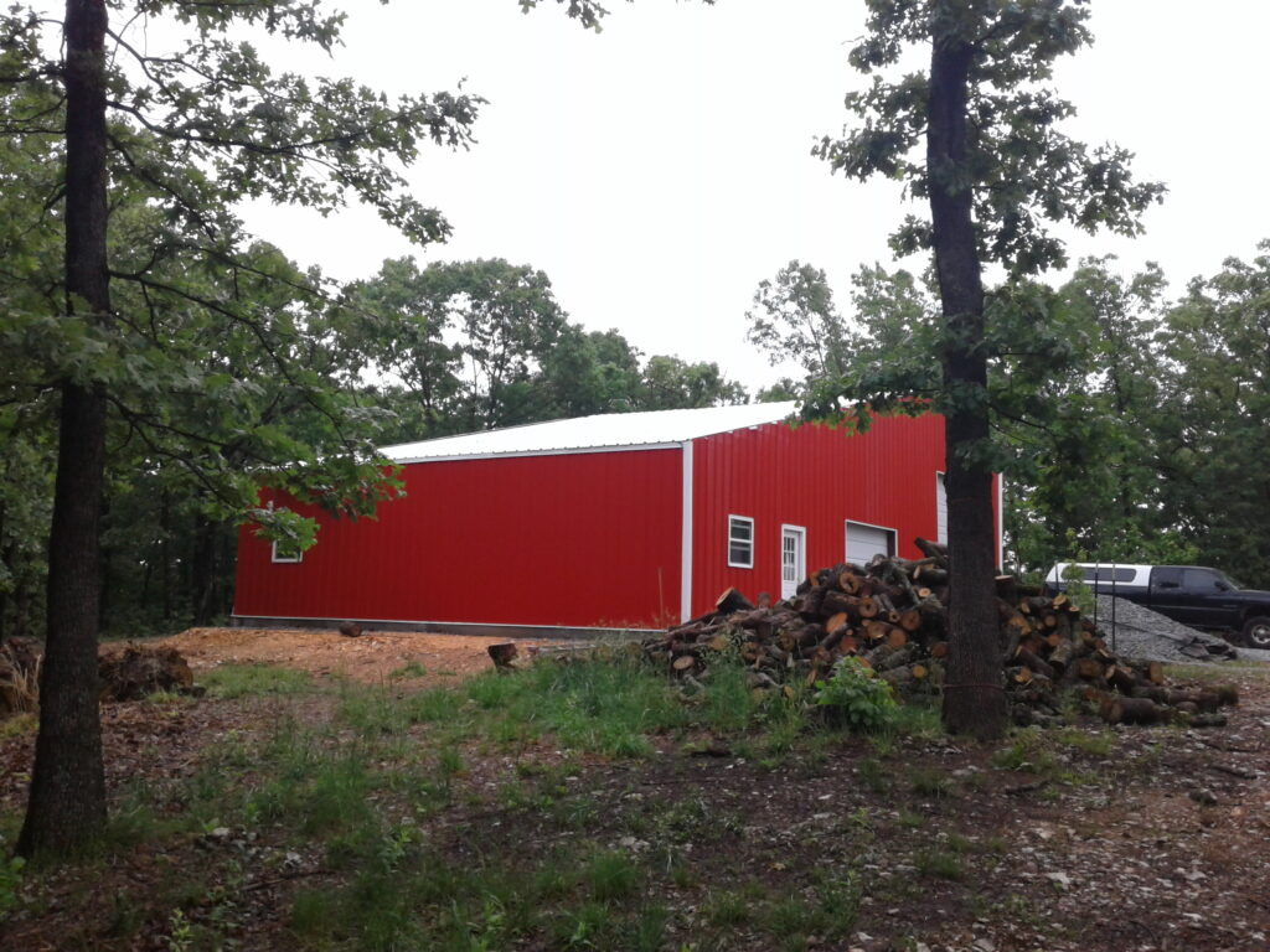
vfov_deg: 42.9
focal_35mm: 33
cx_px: 635
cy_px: 476
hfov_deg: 55.4
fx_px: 1211
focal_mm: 3.3
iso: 50
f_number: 2.2
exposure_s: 1/218
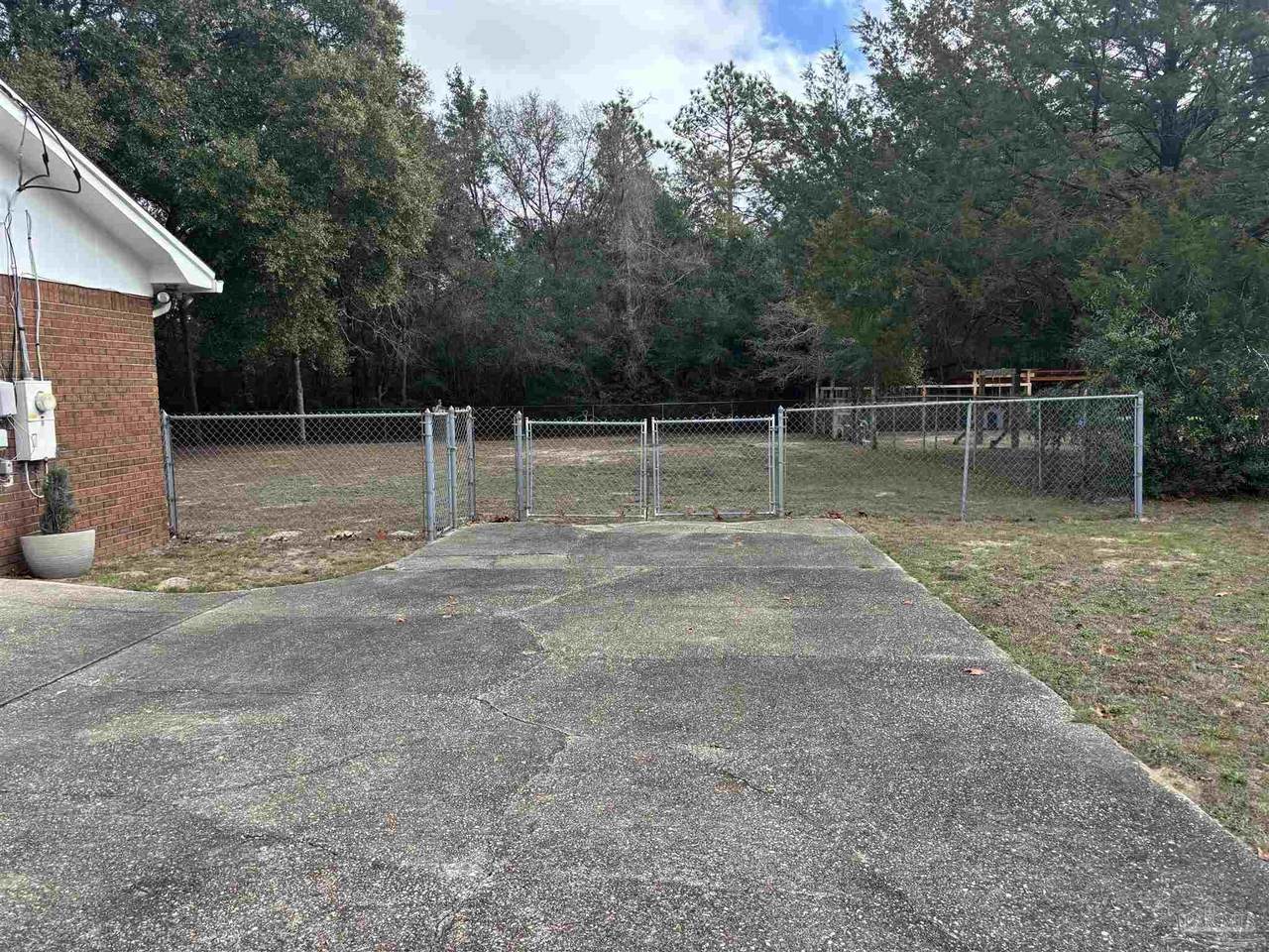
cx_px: 634
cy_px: 476
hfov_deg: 67.3
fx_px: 953
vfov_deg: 53.1
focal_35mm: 26
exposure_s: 1/1103
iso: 50
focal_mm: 5.96
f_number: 1.6
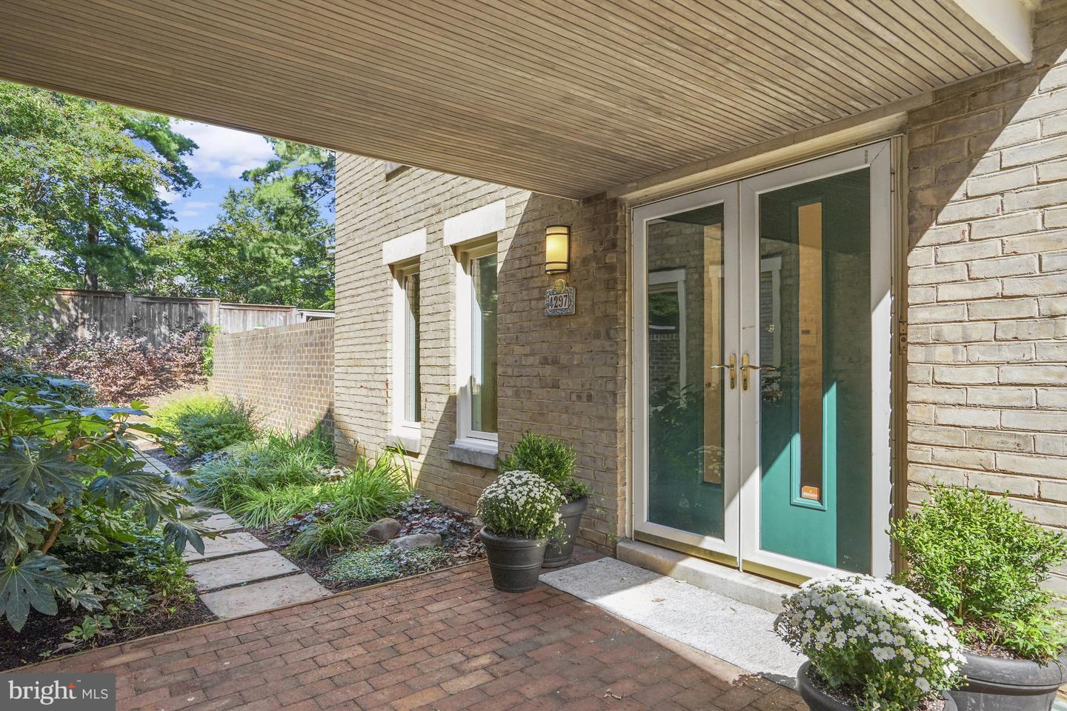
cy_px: 356
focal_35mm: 21
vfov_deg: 59.5
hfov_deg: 81.2
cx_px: 534
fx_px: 622
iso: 640
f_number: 8
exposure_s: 1/500
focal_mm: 21
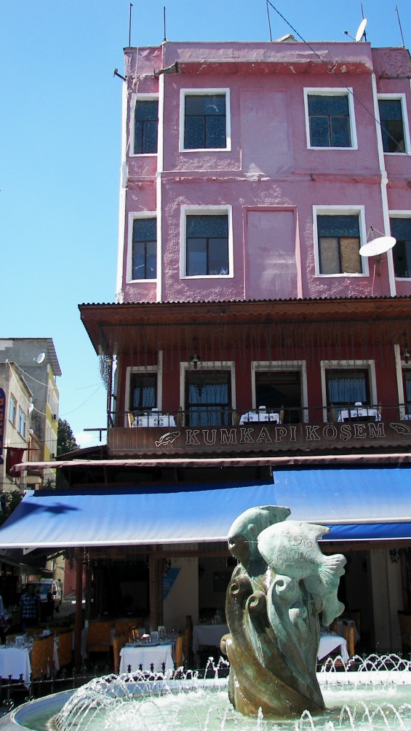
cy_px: 360
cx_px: 248
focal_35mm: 40
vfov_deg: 50.5
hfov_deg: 29.6
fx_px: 775
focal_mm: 6
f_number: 2.8
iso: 50
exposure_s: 1/400
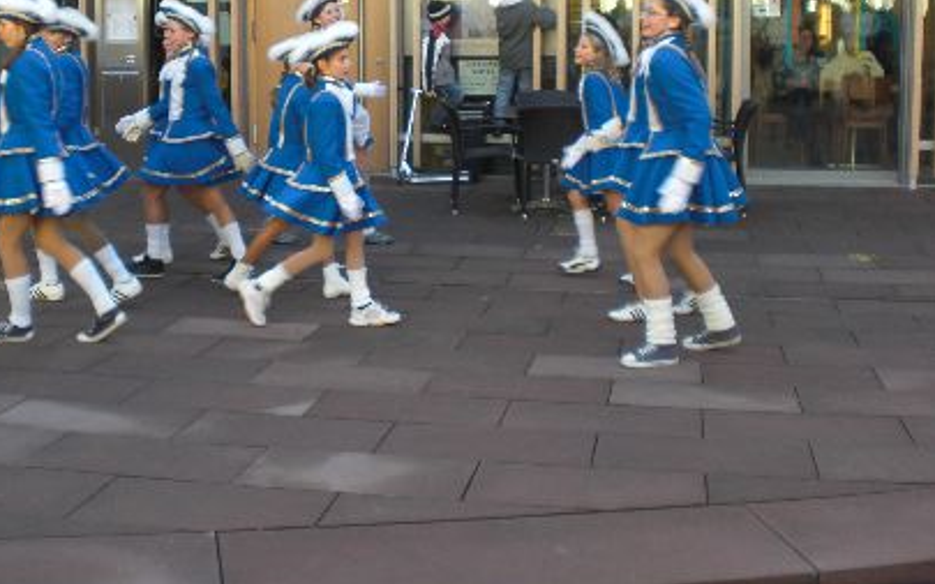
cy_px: 143
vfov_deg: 24.1
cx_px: 327
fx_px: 1350
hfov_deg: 37.9
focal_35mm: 53
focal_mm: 6.3
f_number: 3.1
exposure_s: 1/125
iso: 64
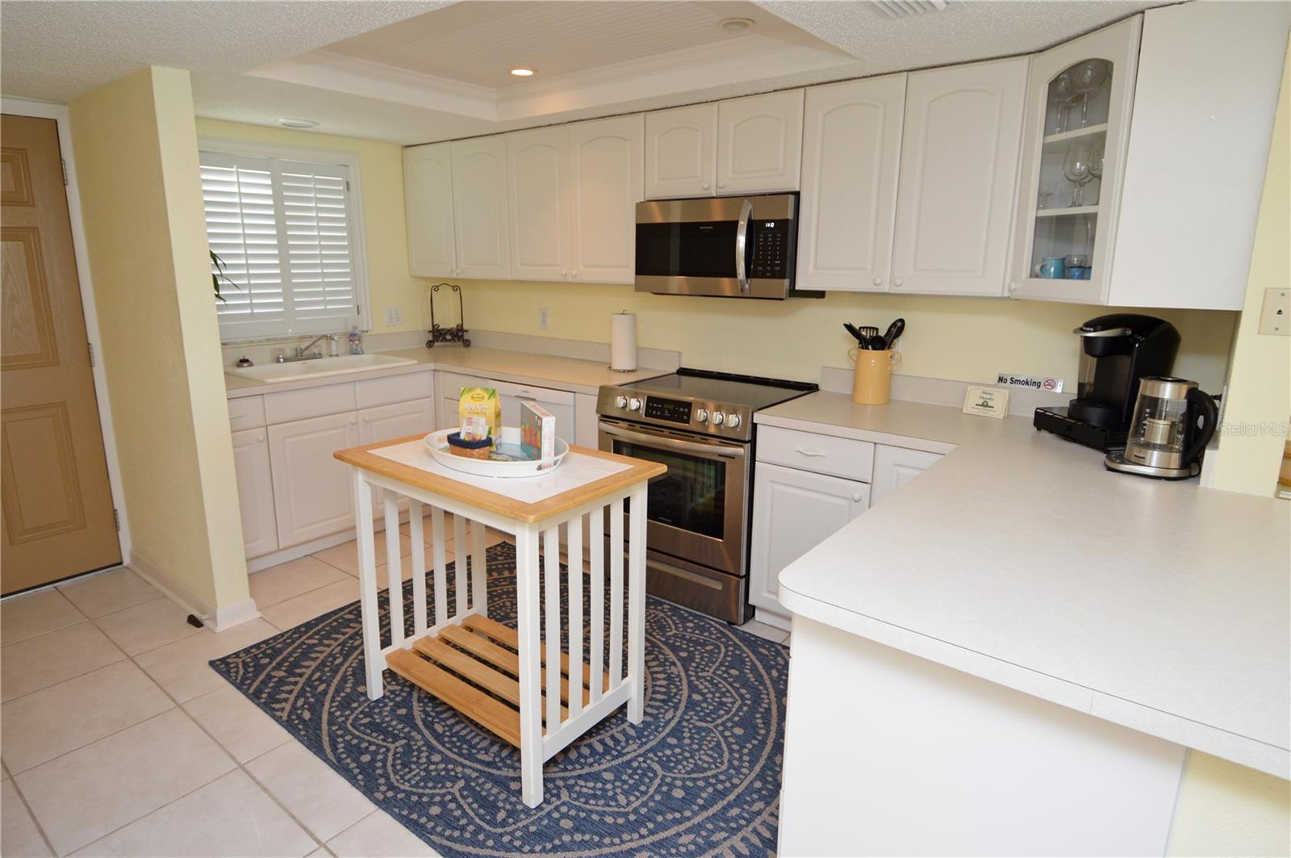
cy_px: 429
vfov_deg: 67.3
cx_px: 646
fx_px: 645
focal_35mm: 18
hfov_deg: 90.1
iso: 400
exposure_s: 1/60
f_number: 4
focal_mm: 12
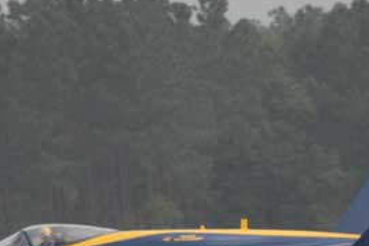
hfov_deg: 1.5
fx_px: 13752
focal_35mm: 1341
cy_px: 290
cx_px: 173
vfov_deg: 1.0
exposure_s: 1/1600
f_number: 5.6
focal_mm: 300
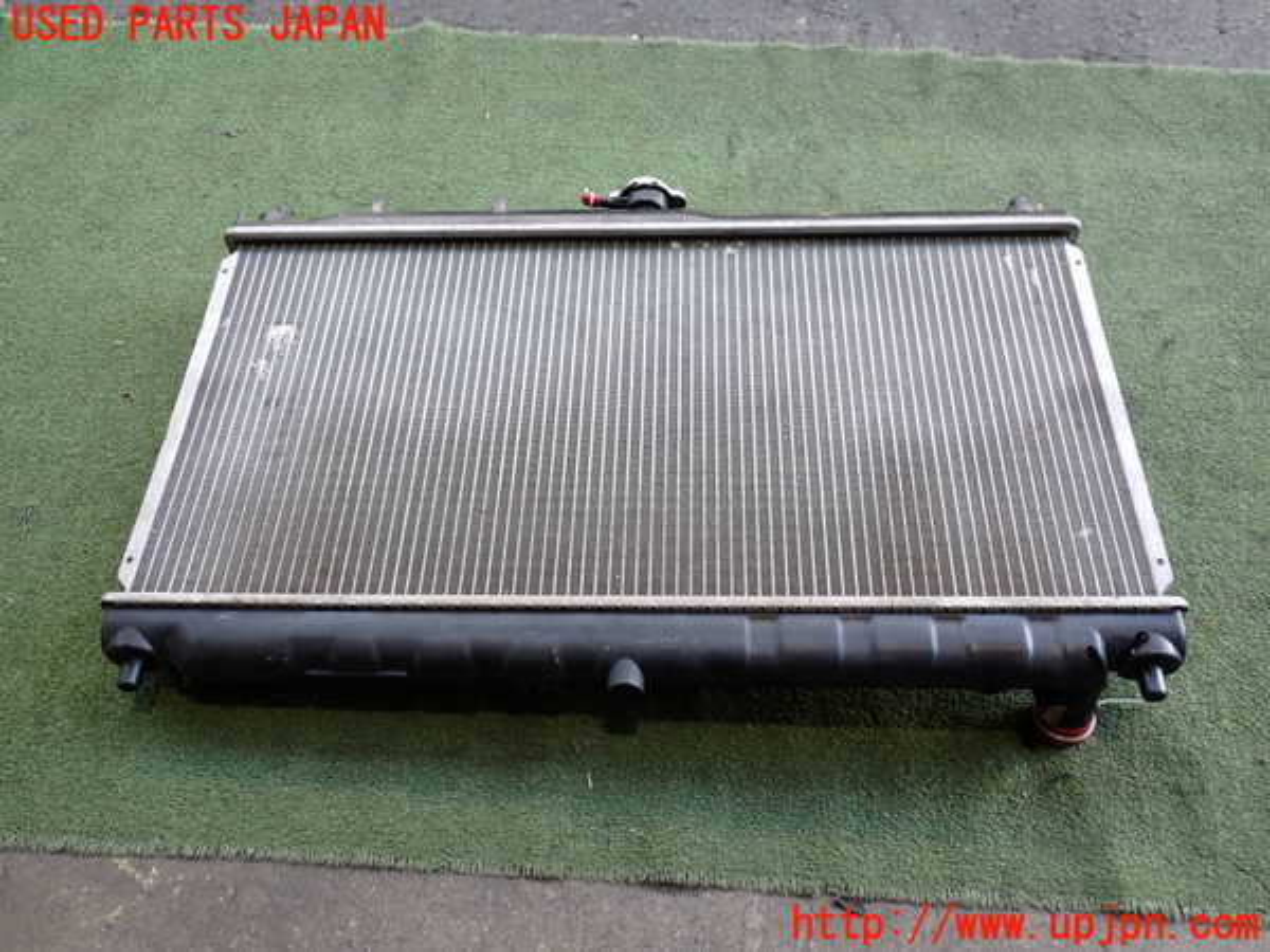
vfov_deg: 46.8
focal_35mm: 30
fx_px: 1101
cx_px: 635
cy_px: 476
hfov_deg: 60.0
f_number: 2.3
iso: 200
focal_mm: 5.4
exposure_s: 1/100
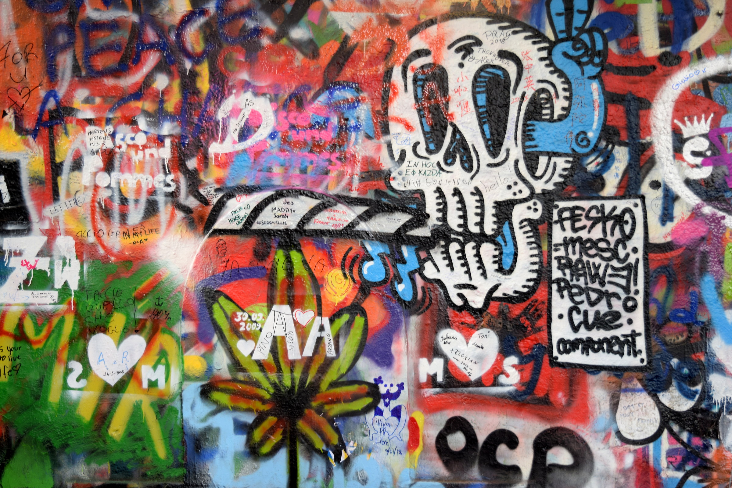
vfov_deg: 28.1
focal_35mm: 48
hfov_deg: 41.1
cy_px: 244
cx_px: 366
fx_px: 976
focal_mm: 32
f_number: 4.5
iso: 200
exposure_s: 1/25
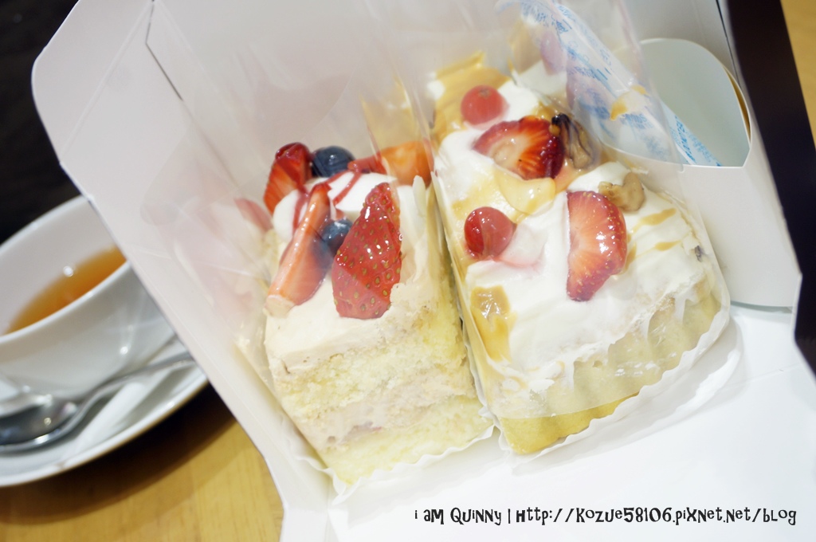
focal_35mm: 42
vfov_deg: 31.8
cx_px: 408
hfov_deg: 46.5
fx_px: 951
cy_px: 271
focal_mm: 28
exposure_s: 1/8
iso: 200
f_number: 4.5
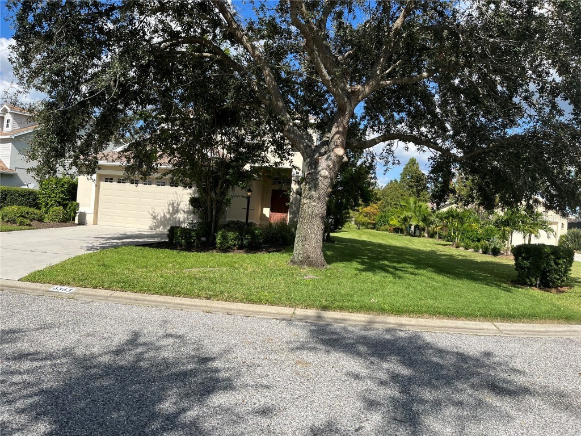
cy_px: 218
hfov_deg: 67.3
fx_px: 436
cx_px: 290
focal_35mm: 26
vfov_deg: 53.1
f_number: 1.6
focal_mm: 5.1
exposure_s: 1/2967
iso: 50
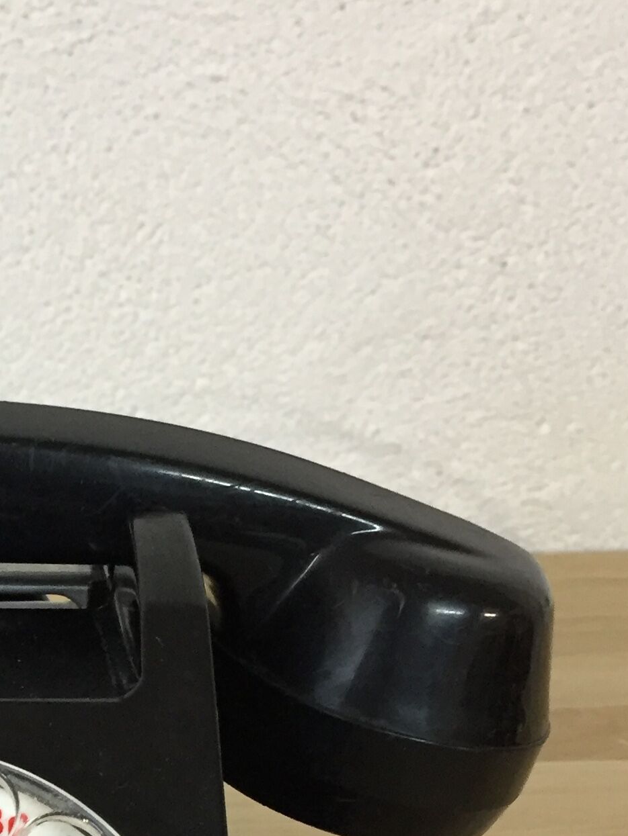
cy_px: 762
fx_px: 1838
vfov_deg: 24.9
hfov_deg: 18.2
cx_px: -156
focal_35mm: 76
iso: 160
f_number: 2.2
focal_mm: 4.15
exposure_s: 1/33
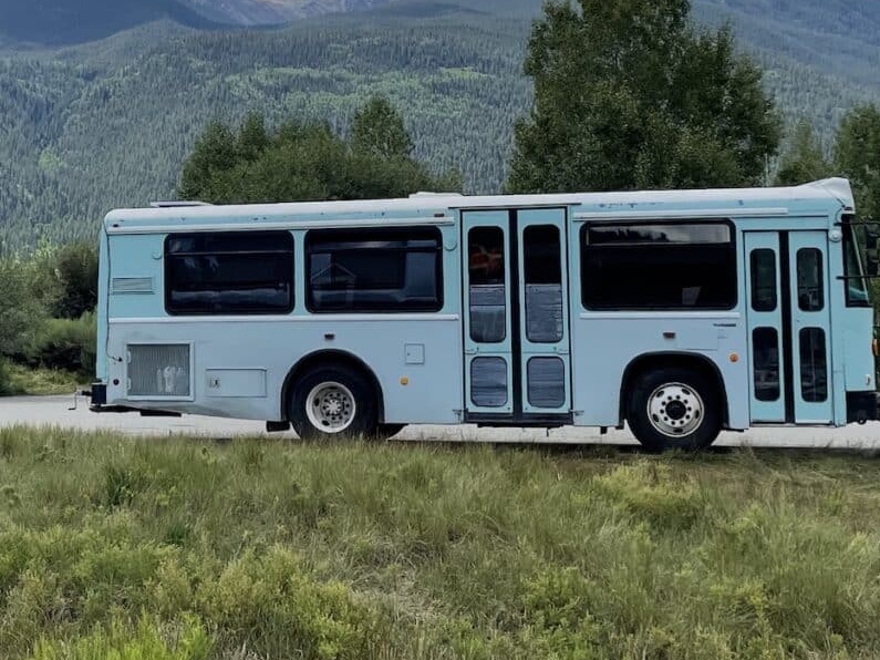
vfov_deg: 21.8
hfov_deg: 28.4
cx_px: 177
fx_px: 1703
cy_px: 215
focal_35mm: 67
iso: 32
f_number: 1.6
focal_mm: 4.2
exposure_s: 1/5051
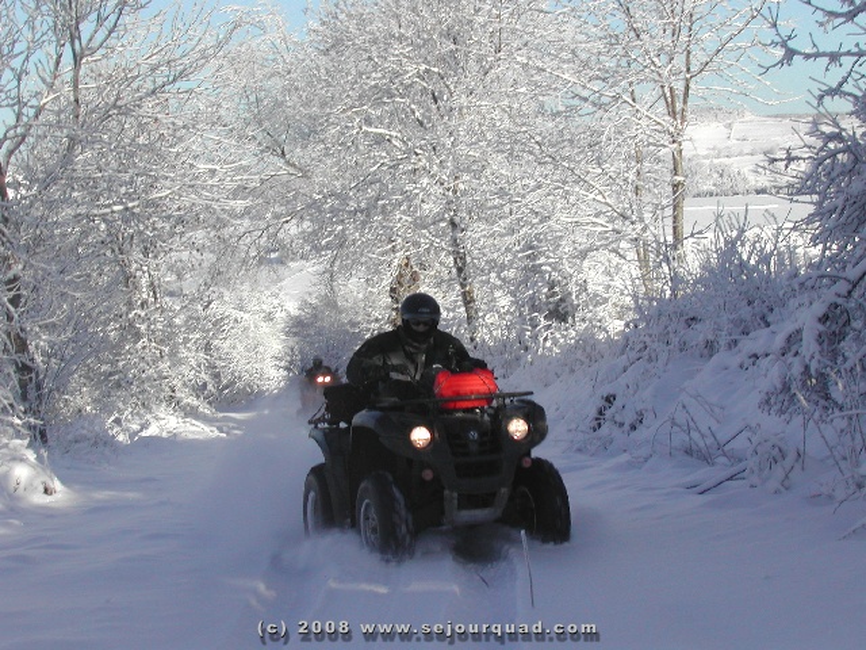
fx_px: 1926
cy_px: 325
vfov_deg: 19.1
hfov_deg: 25.3
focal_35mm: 77
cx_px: 433
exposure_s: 1/118
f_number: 10.8
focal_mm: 16.3
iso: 100
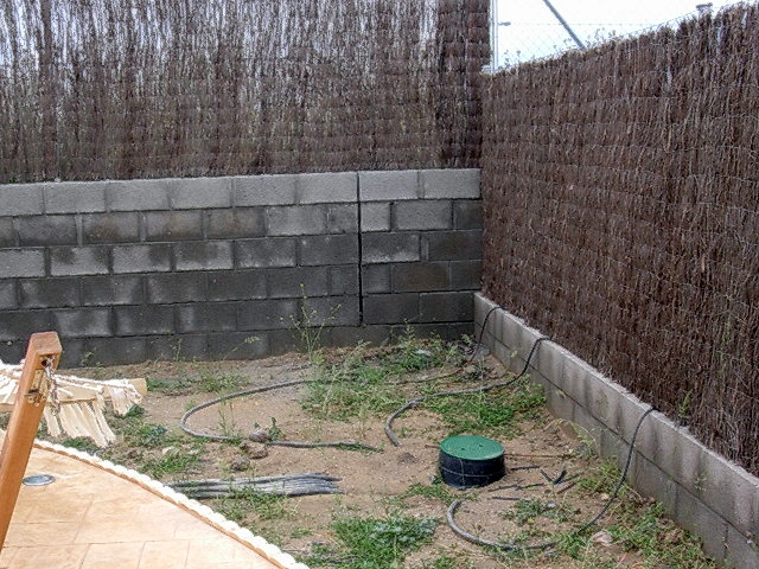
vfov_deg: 32.2
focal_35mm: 45
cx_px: 380
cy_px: 284
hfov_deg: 42.1
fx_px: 987
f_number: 2.9
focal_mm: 6.7
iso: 70
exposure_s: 1/166
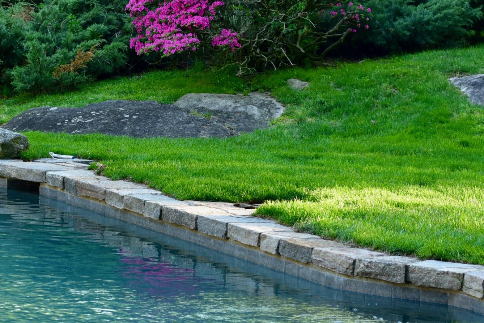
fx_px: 2111
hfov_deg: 12.8
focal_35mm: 157
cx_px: -42
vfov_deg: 8.7
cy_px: 78
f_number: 5.6
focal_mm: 70
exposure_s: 1/100
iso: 400
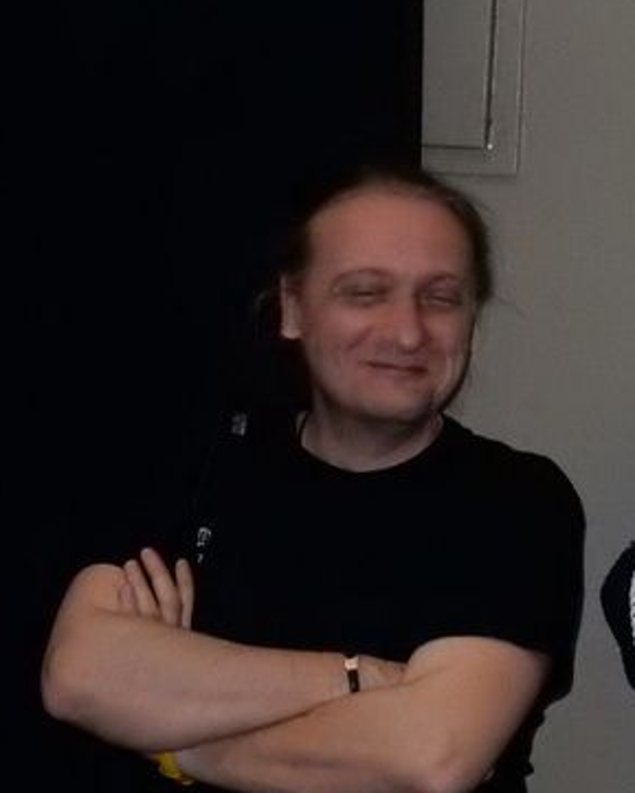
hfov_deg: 6.1
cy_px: 367
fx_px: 5941
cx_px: 780
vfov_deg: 7.6
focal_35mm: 253
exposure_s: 1/30
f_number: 5.6
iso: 1600
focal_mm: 20.9
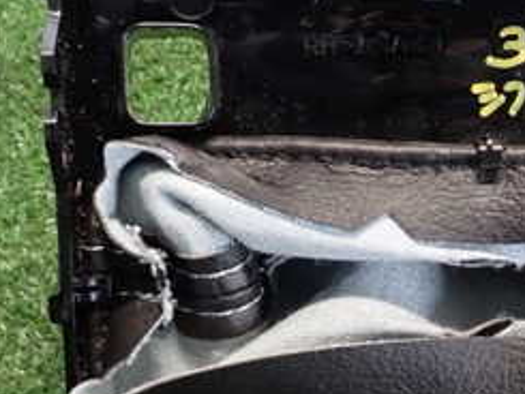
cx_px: 461
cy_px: 287
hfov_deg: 21.8
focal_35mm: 88
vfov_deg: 16.7
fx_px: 1335
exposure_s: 1/13
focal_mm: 6.37
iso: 800
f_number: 3.5
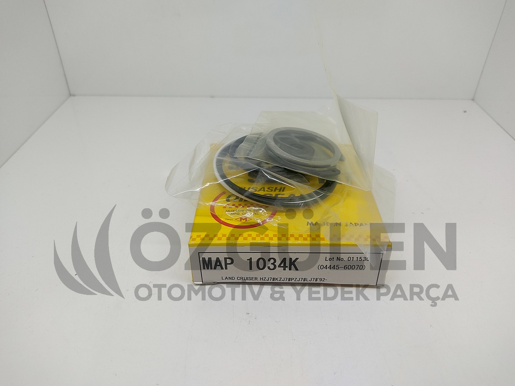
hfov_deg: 67.3
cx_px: 258
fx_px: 387
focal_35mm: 26
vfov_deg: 53.1
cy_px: 193
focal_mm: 4.74
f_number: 1.79
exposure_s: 1/100
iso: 123
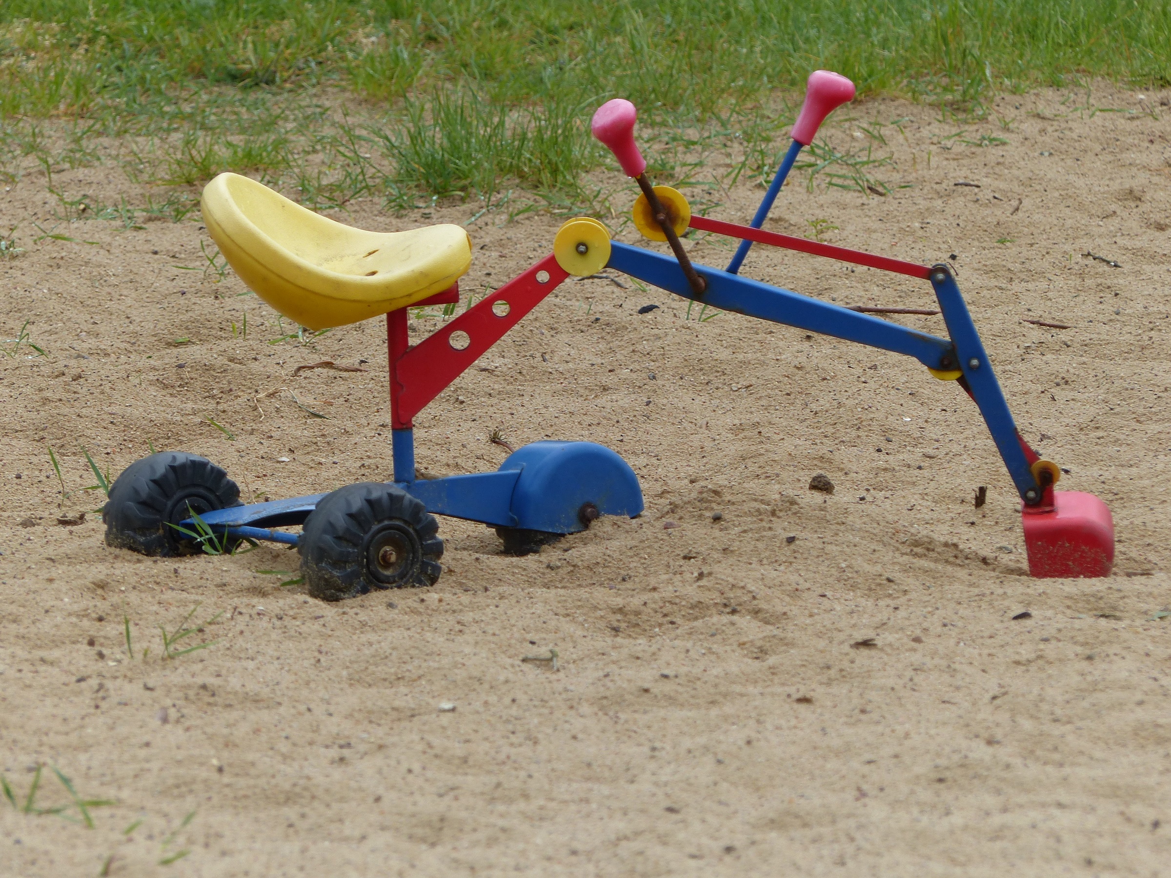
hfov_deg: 4.5
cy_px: 439
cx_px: 586
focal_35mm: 443
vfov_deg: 3.4
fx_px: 14986
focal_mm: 79.8
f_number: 4
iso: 100
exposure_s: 1/250
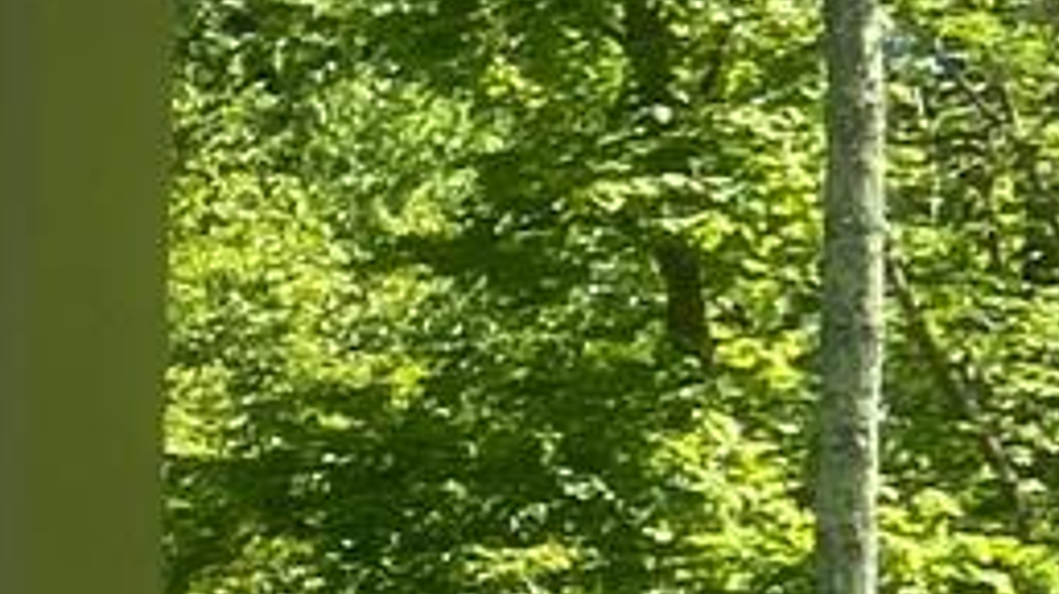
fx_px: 6340
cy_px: 1423
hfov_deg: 7.6
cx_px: -2711
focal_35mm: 226
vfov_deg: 5.2
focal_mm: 4.25
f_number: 1.8
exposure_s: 1/827
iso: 32
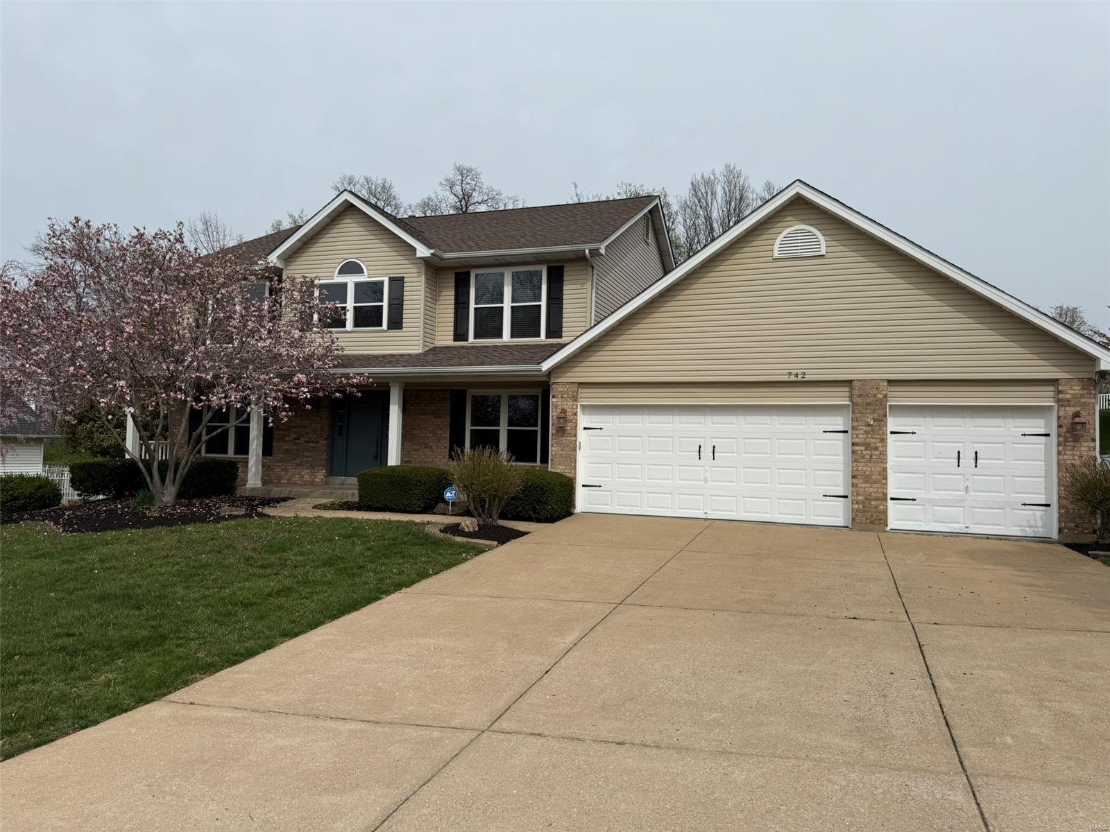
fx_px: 770
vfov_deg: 56.8
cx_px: 555
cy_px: 416
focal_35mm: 24
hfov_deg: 71.6
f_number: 1.78
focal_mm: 6.76
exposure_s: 1/8130
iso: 80
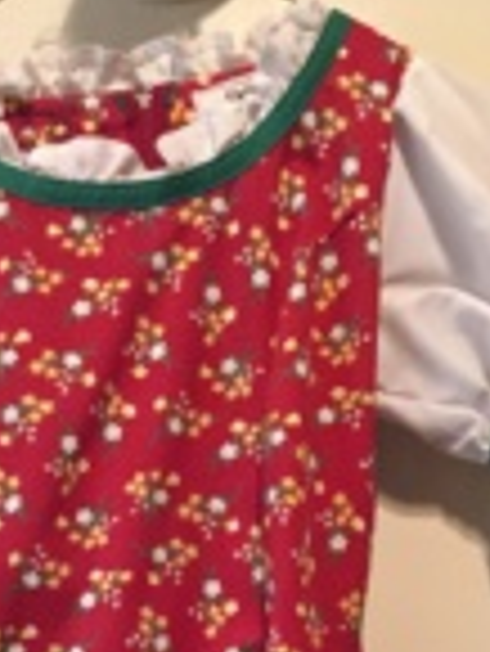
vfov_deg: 21.9
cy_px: 854
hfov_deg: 18.3
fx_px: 1508
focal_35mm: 80
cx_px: 90
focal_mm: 4.15
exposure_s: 1/30
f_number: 2.2
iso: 250
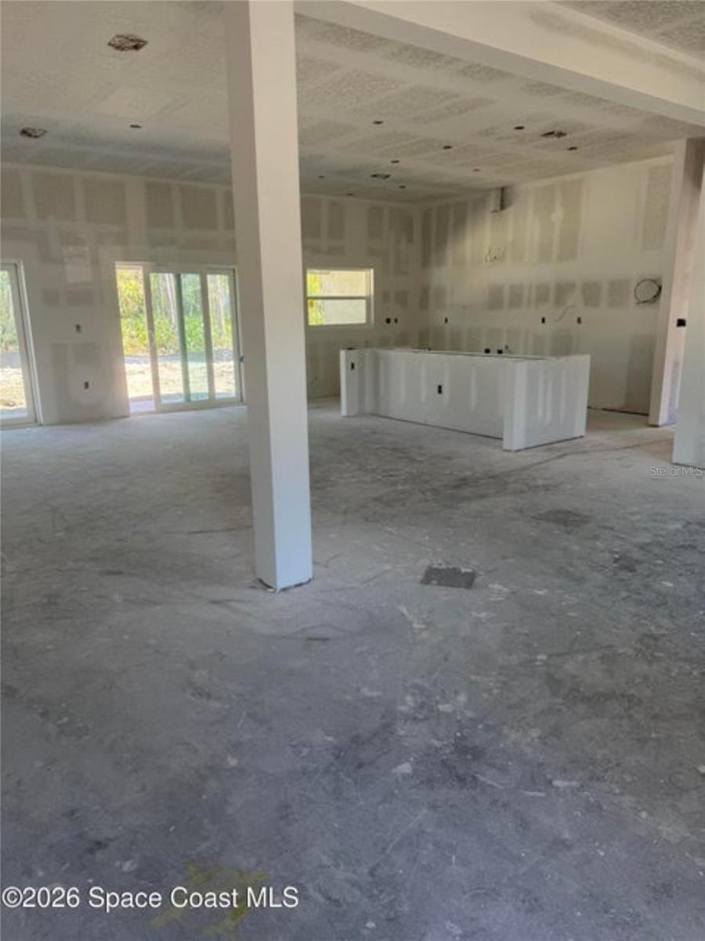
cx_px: 352
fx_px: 652
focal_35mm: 24
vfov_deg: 71.6
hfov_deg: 56.8
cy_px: 470
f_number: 1.78
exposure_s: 1/172
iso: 100
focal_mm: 6.76
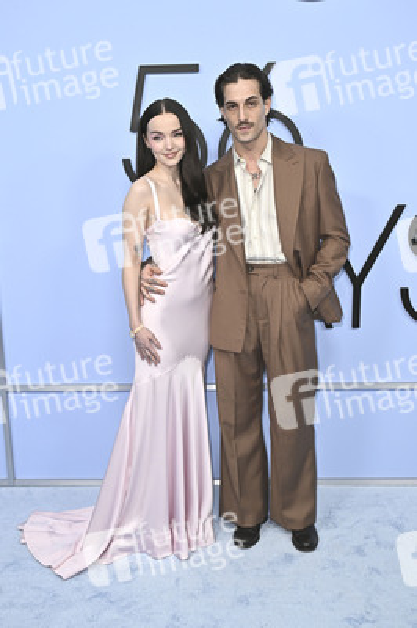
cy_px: 314
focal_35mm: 38
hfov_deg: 35.0
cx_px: 208
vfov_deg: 50.7
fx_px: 661
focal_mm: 38
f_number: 6.3
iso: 1600
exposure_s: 1/320
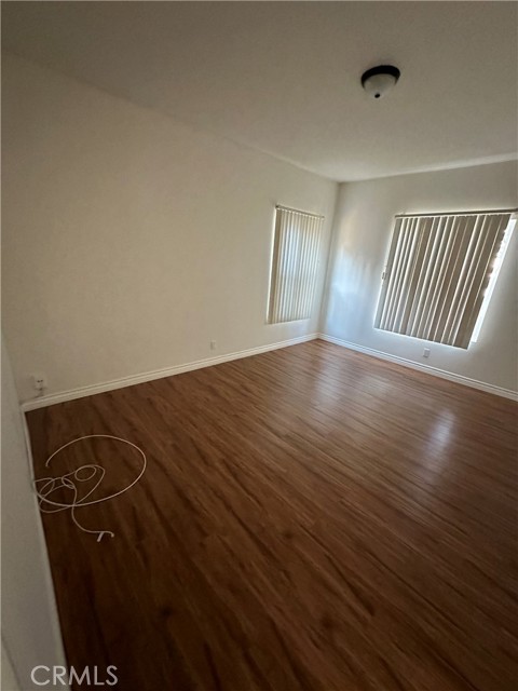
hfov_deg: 85.7
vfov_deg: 102.1
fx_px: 279
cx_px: 259
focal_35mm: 14
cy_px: 346
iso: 1000
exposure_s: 1/60
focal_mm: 2.22
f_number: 2.2
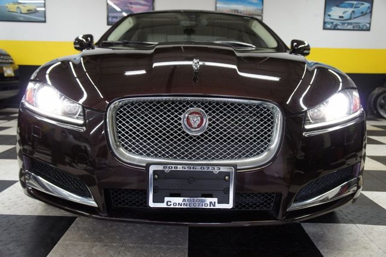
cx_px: 193
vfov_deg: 39.9
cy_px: 128
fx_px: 354
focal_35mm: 33
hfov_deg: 57.2
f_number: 4
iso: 400
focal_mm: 22
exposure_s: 1/40
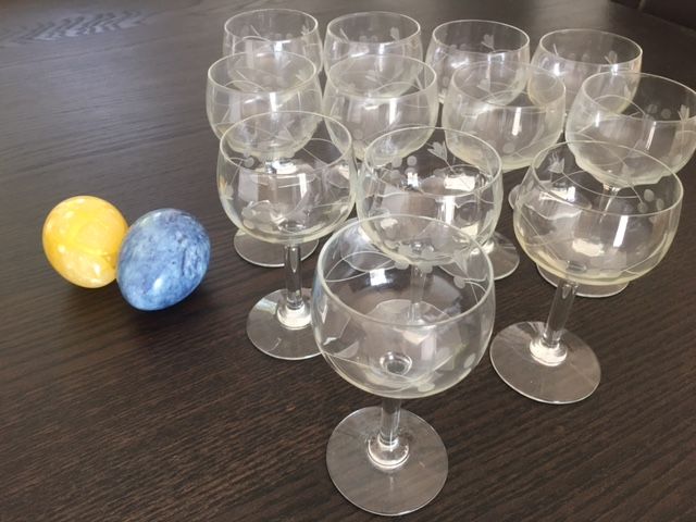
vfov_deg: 48.2
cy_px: 261
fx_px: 583
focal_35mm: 29
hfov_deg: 61.7
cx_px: 348
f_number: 2.2
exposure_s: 1/33
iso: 64
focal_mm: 4.15
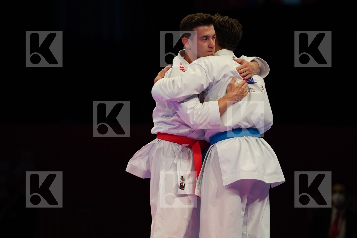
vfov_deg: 4.6
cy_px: 119
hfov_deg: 6.9
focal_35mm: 300
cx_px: 178
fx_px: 2975
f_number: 2.8
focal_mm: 200
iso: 1250
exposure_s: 1/500
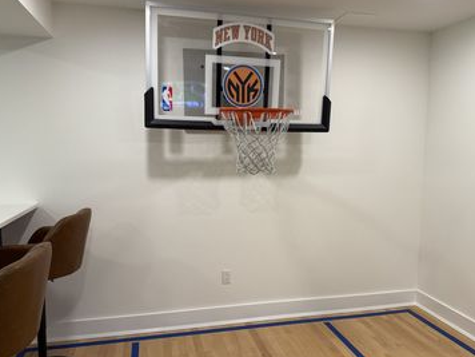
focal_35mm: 27
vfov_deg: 51.3
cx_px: 236
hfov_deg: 65.3
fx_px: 370
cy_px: 185
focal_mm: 6.76
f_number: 1.78
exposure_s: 1/120
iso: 160
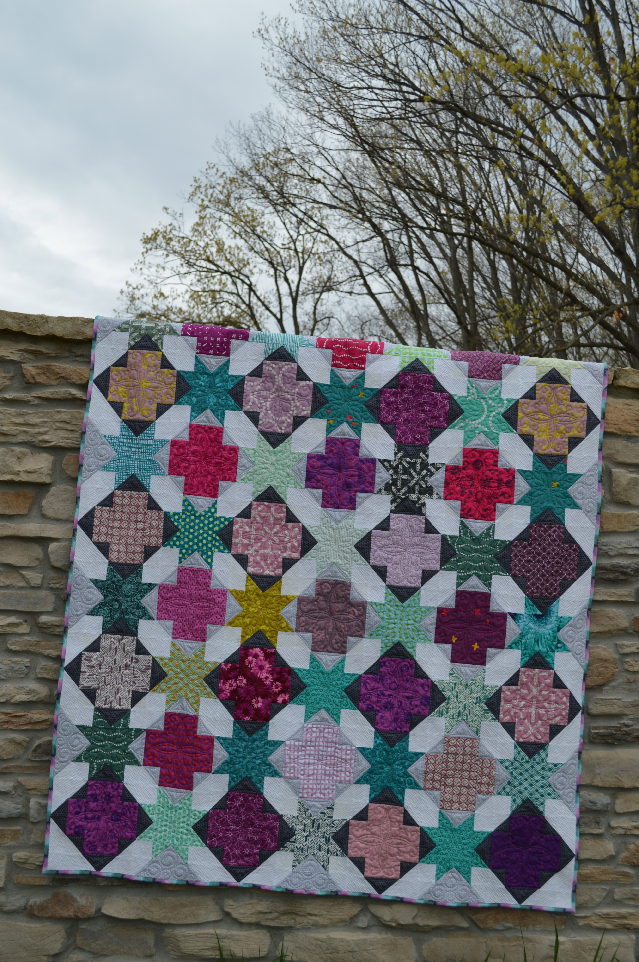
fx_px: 960
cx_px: 320
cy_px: 481
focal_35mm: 36
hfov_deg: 36.8
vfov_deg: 53.2
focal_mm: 24
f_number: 5.6
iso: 140
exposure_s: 1/125
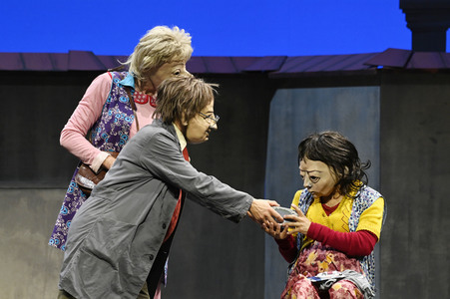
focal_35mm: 270
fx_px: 3372
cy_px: 150
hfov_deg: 7.6
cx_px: 225
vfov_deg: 5.1
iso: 6400
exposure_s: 1/320
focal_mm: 270
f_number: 5.6
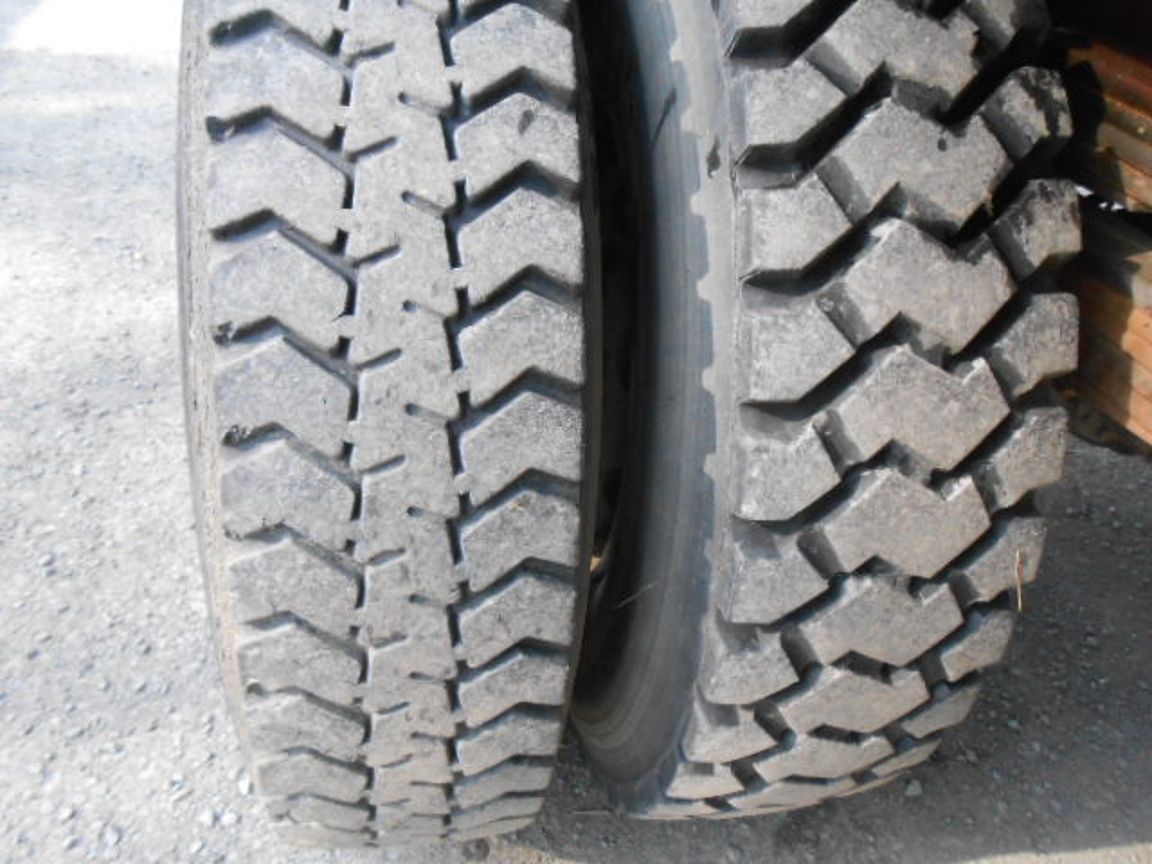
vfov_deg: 53.1
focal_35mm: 26
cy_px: 432
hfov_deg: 67.3
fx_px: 865
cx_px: 576
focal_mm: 4.6
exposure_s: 1/250
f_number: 3.5
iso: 400
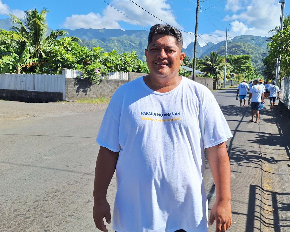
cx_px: 172
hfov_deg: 55.3
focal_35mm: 32
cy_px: 111
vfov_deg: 45.8
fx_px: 275
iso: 40
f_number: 1.8
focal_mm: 5.54
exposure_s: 1/2028
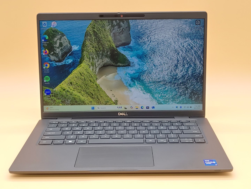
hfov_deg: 38.9
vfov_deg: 29.7
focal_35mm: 49
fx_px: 355
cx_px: 126
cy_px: 94
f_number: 1.8
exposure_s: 1/187
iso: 50
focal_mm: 4.36
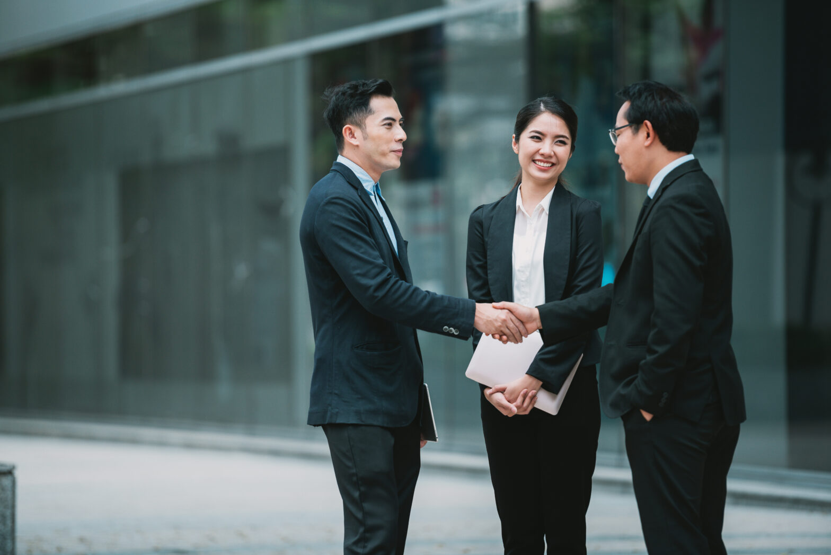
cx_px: 416
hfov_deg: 10.3
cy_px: 278
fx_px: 4619
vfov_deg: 6.9
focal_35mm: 200
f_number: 3.2
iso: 200
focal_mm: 200
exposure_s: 1/400
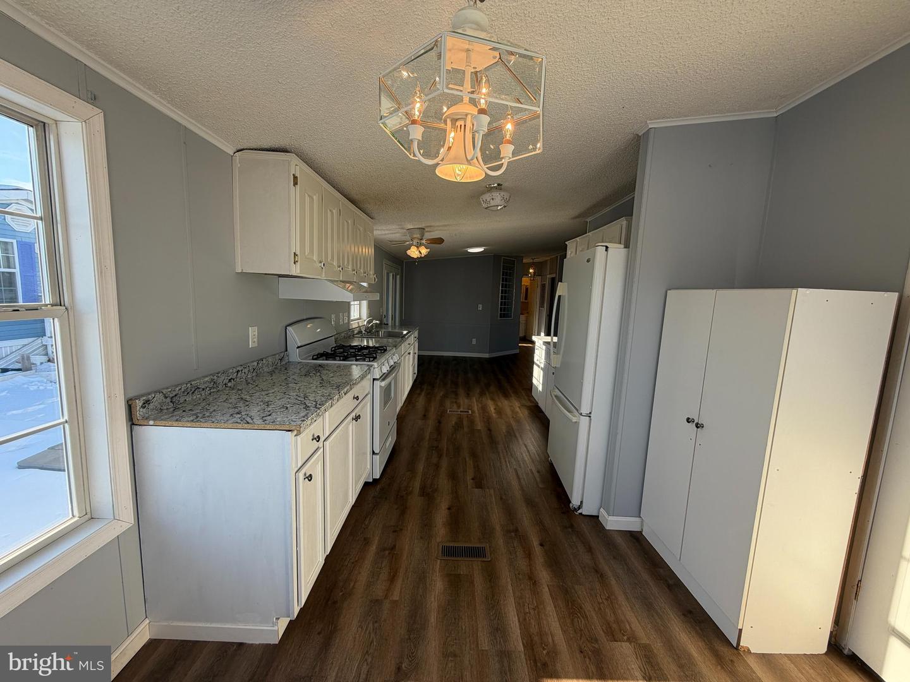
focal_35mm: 14
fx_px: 368
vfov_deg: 85.7
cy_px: 341
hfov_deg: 102.1
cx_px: 455
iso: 20
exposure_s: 1/120
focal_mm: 2.22
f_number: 2.2
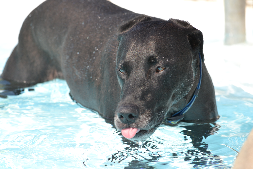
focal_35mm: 330
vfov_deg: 4.2
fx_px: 2319
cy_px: 84
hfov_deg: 6.2
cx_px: 126
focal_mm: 220
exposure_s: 1/200
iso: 100
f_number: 8
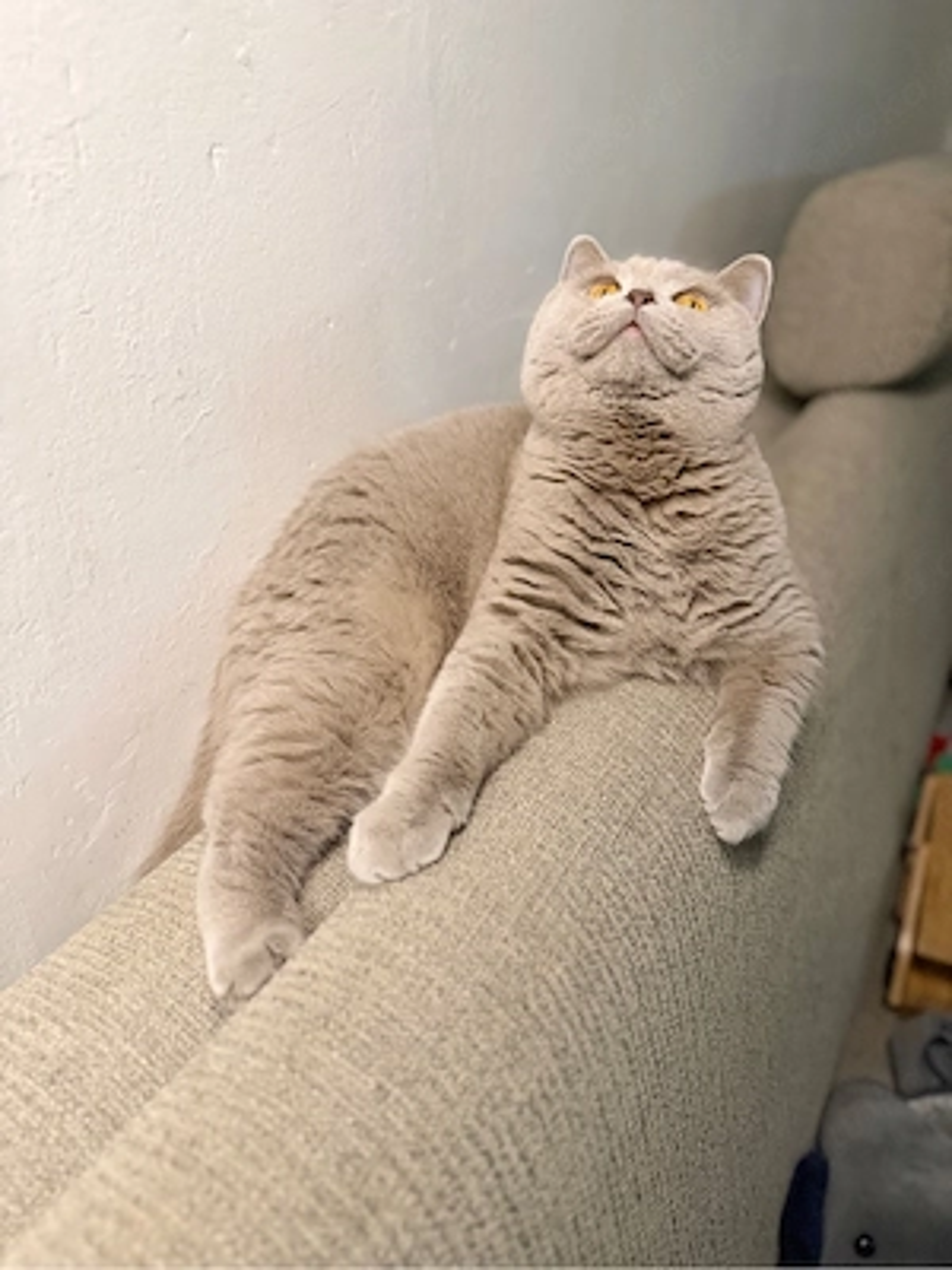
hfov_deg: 56.8
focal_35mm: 24
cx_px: 476
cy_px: 635
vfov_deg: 71.6
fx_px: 880
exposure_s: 1/51
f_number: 1.78
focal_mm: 6.76
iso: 800
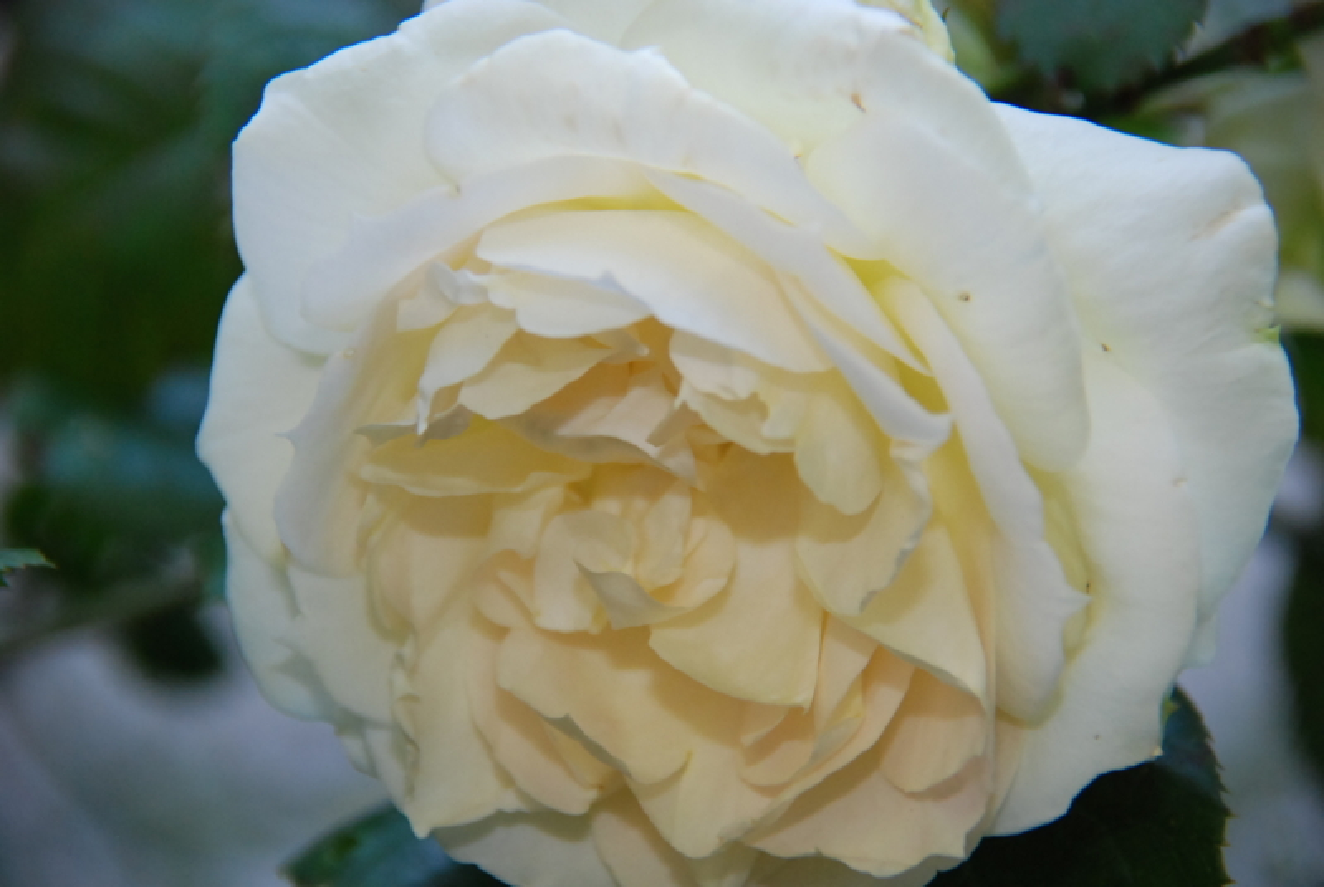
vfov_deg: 4.2
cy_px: 444
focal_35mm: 330
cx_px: 662
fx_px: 12154
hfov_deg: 6.2
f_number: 7.1
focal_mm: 220
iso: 800
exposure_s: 1/160
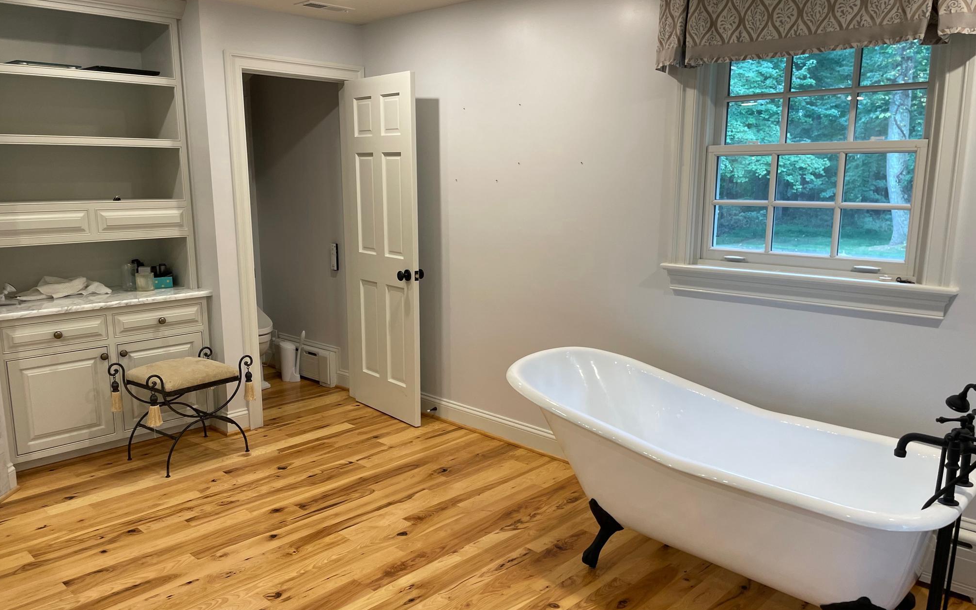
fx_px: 745
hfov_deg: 66.5
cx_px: 485
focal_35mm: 28
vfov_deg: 44.5
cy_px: 322
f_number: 1.6
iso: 80
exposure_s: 1/60
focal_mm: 4.2
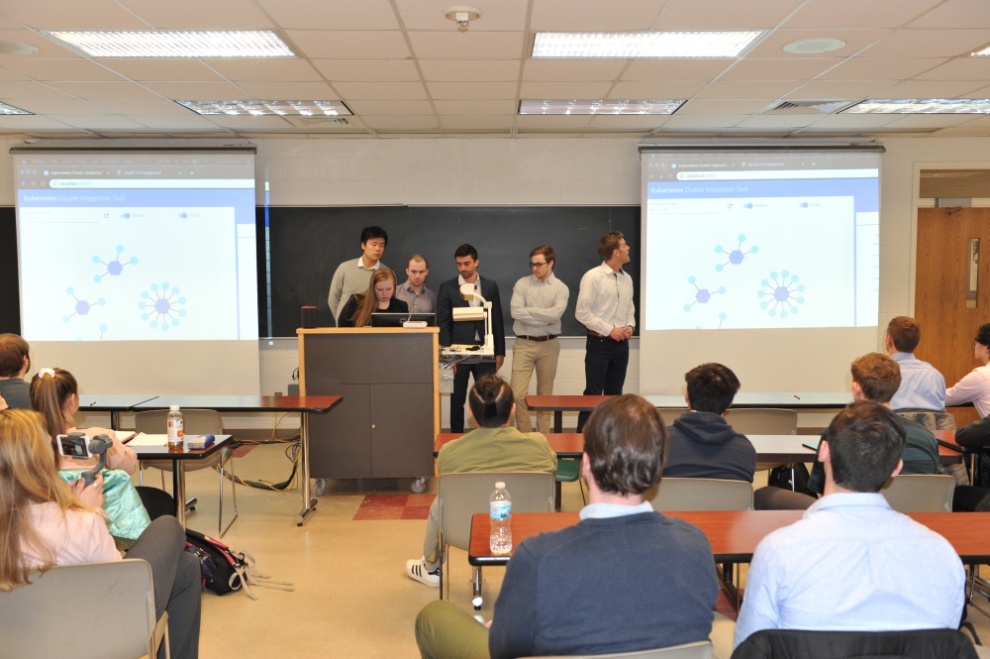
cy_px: 330
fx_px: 879
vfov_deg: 41.0
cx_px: 495
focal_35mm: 32
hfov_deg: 58.8
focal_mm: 32
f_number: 5
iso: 1000
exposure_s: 1/60
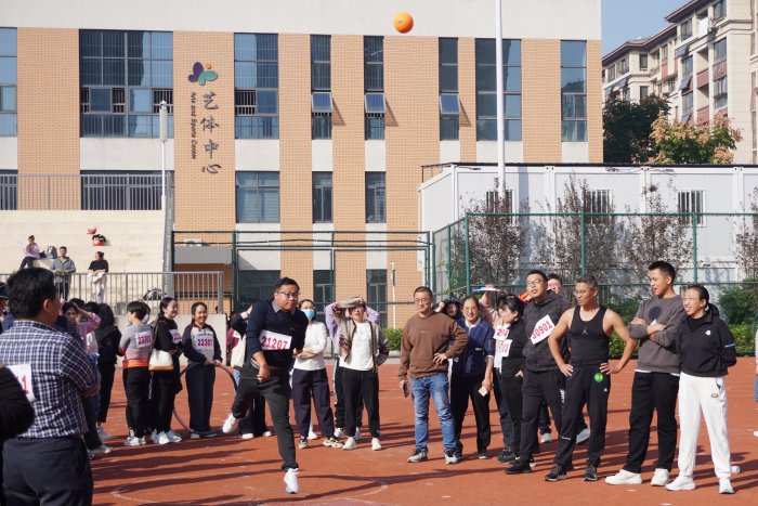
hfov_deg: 35.9
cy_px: 253
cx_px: 379
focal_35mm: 56
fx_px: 1169
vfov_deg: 24.4
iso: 100
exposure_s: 1/640
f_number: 5.6
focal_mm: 37
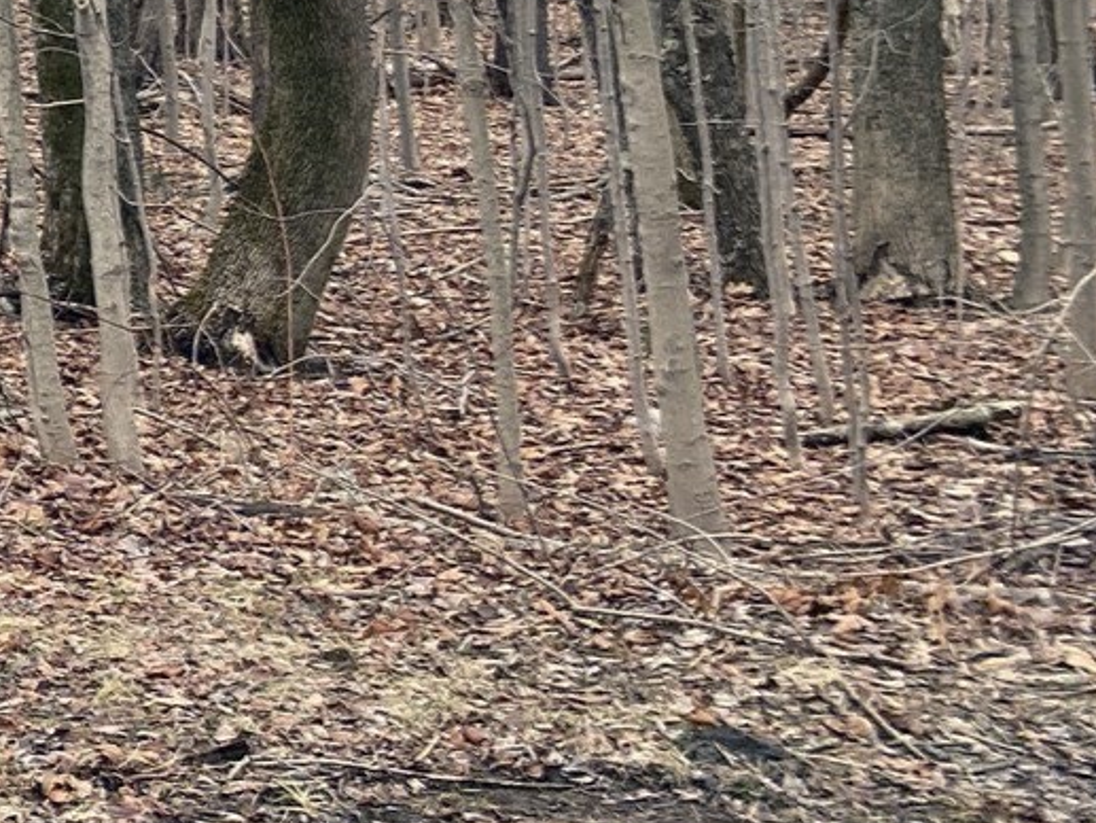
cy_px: -269
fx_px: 3262
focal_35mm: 103
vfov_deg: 13.8
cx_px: -1056
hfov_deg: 15.5
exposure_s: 1/560
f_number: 1.8
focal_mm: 4.25
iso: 32
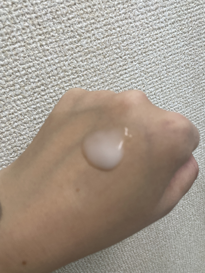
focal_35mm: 26
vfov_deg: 67.3
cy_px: 136
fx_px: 205
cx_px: 102
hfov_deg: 53.1
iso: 125
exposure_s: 1/100
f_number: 1.6
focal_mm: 4.2
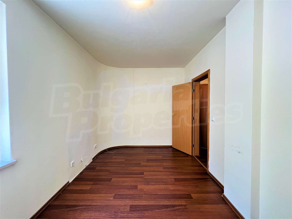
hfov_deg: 106.2
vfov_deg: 89.9
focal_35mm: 13
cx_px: 146
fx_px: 110
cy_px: 110
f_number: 1.8
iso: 200
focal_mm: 1.57
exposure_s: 1/100
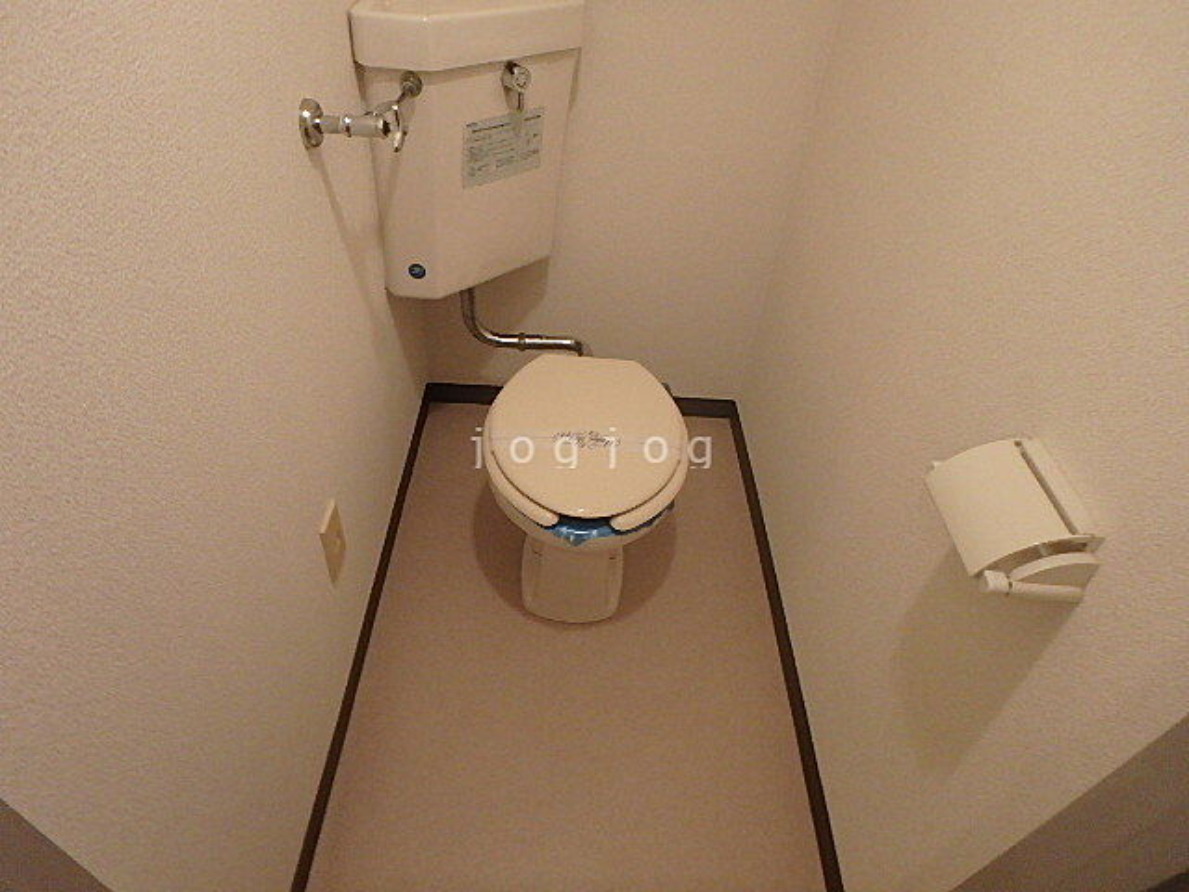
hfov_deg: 79.0
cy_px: 446
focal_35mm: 21
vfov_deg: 63.4
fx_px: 721
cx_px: 594
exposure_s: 1/30
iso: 640
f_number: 3.5
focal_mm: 3.7
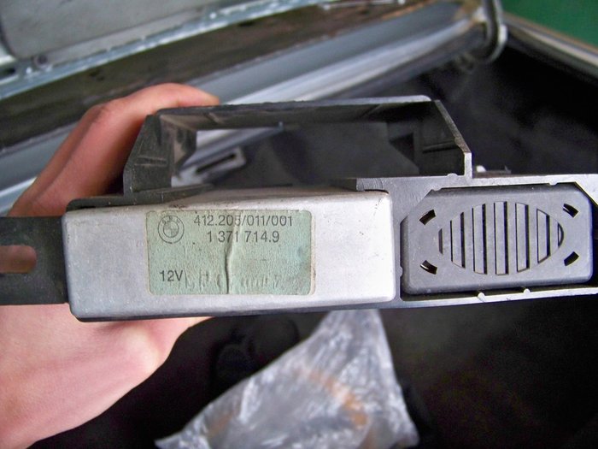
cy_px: 224
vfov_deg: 42.9
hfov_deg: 55.4
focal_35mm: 33
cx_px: 299
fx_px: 570
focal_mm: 5.85
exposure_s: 1/60
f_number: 2.8
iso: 250
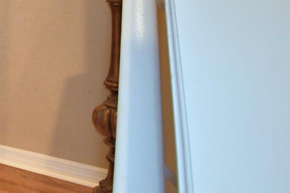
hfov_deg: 33.2
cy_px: -7
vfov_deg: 29.5
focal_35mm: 42
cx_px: -92
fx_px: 338
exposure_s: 1/30
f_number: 4.5
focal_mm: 10
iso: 2200
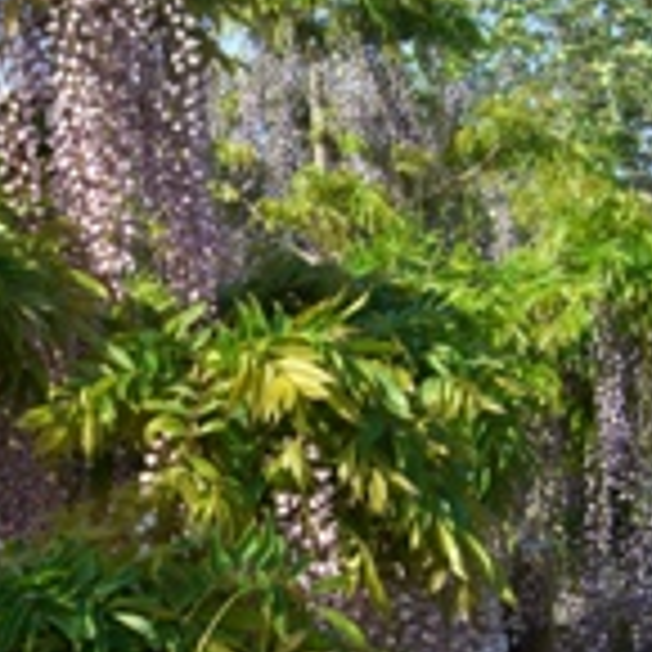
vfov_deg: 20.4
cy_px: 387
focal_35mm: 85
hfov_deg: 20.1
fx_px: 1811
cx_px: 112
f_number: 2.8
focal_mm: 7.9
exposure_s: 1/500
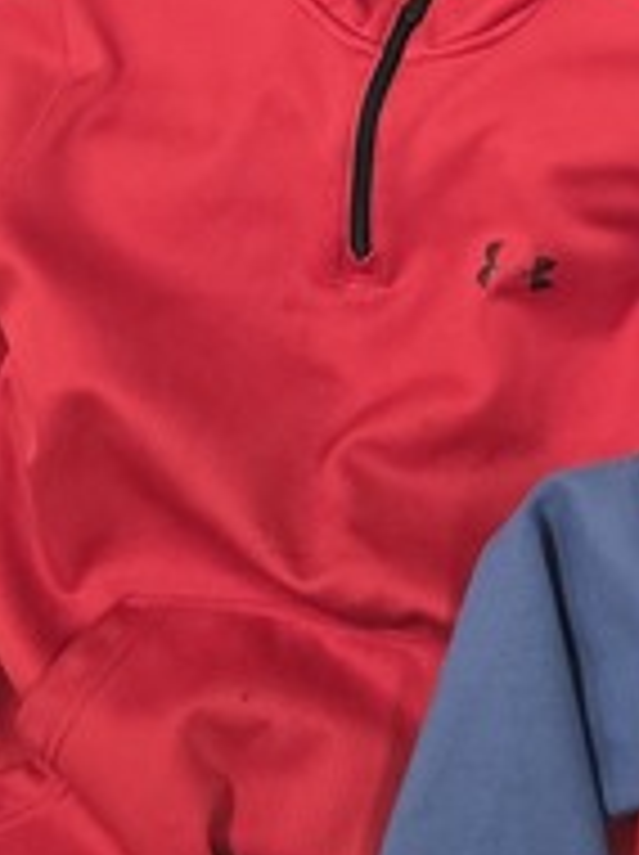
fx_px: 3059
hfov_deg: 11.4
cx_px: 1004
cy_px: -630
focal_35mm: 124
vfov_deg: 14.3
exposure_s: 1/120
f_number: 1.7
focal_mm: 6.3
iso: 640
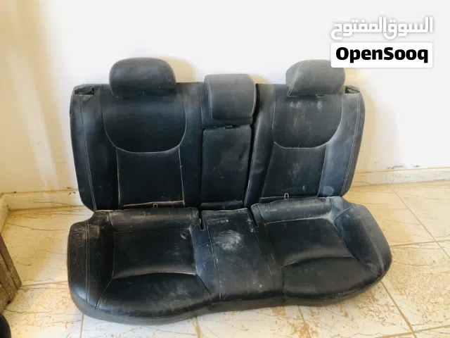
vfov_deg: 49.7
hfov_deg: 63.4
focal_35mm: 28
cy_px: 169
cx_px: 225
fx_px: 364
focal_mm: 3.99
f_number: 1.8
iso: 100
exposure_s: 1/17
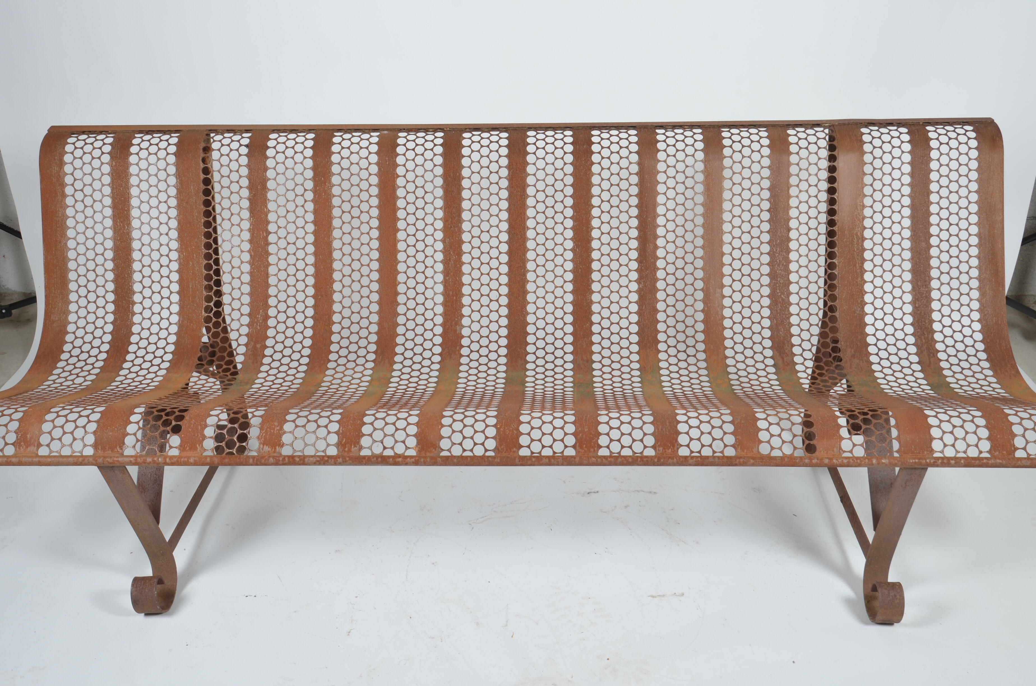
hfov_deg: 53.2
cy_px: 343
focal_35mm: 36
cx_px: 518
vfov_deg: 36.7
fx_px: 1034
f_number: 11
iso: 100
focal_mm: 24
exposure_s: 1/125
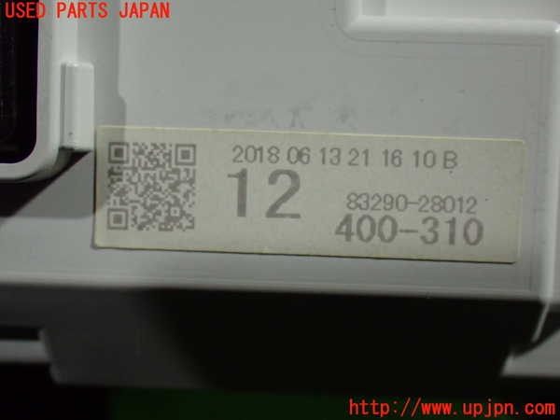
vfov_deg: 29.1
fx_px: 809
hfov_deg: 38.2
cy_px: 210
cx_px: 280
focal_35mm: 50
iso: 800
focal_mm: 9.01
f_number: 3.2
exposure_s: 1/60
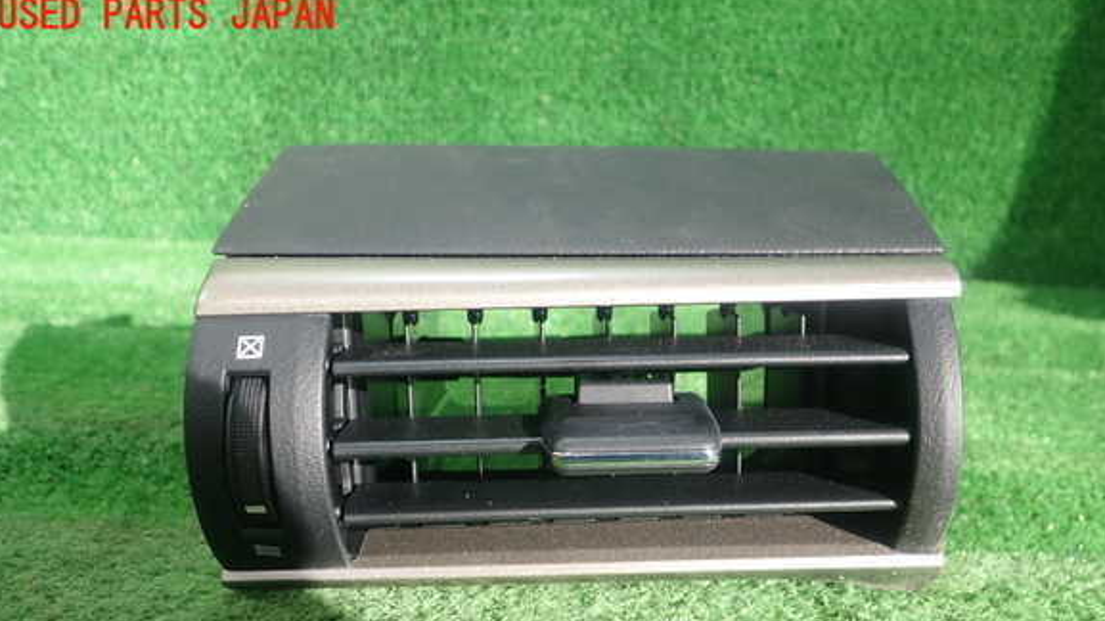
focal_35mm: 34
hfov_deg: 58.0
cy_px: 424
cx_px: 561
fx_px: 996
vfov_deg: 34.2
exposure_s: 1/125
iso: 160
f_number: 2.3
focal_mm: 5.5
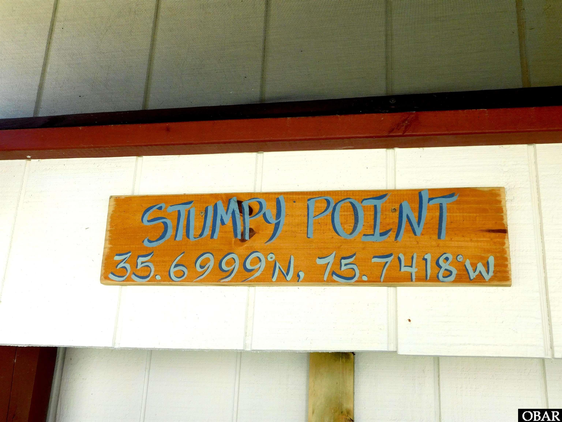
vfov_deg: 36.0
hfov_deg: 46.8
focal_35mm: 40
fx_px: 649
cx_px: 281
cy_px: 211
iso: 125
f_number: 3.6
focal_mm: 7.1
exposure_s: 1/100
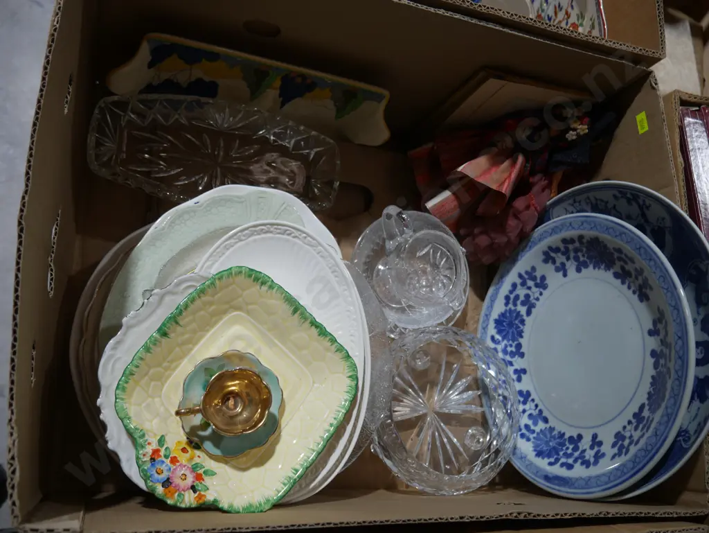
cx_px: 354
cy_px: 266
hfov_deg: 59.9
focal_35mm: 30
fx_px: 615
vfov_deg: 46.8
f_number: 3.6
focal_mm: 15
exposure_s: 1/60
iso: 200
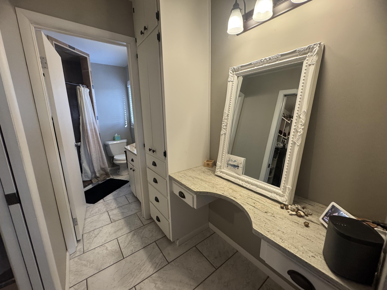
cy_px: 145
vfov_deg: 85.7
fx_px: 157
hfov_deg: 102.1
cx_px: 194
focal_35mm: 14
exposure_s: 1/120
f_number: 2.2
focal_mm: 2.22
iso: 320
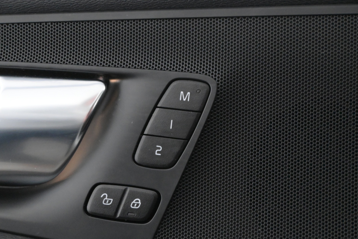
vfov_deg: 23.8
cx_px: 179
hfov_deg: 35.1
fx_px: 567
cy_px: 120
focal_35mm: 57
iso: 6400
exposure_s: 1/60
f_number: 5.6
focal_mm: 38
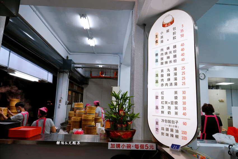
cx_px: 119
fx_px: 159
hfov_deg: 73.8
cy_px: 80
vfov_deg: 53.1
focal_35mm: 24
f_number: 5.6
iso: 160
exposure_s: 1/50
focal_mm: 24
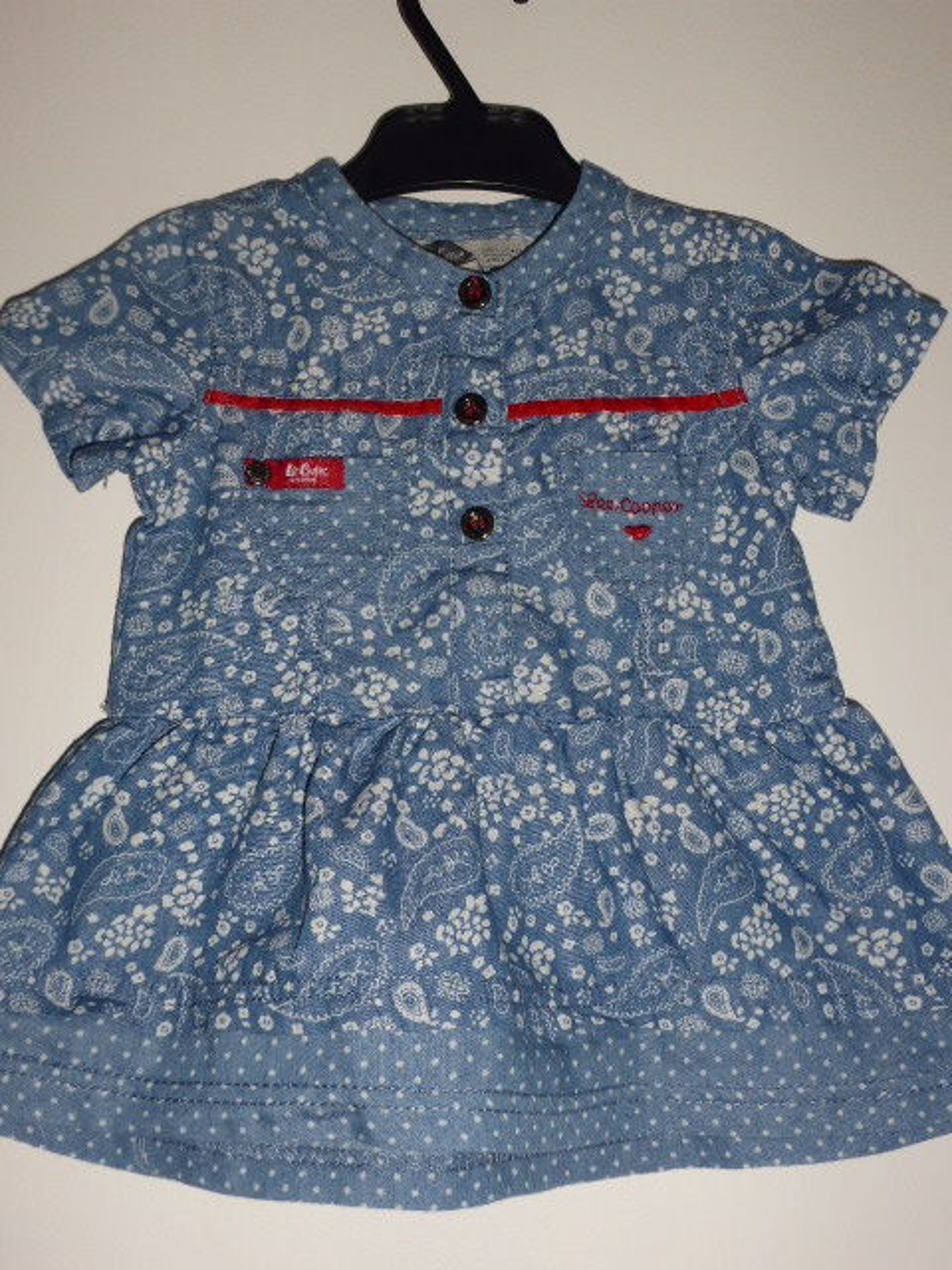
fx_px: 1467
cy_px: 635
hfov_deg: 36.0
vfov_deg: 46.8
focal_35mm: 40
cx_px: 476
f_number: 3.9
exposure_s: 1/60
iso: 100
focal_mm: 6.9
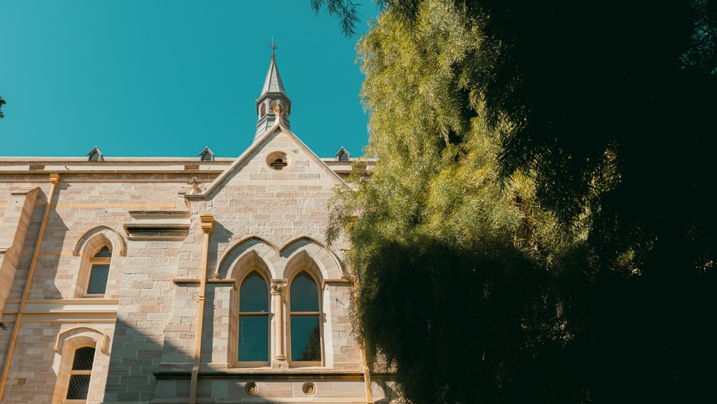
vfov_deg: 45.3
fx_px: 456
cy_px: 323
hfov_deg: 75.2
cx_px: 275
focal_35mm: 24
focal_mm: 20
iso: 250
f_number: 6.4
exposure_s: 1/200
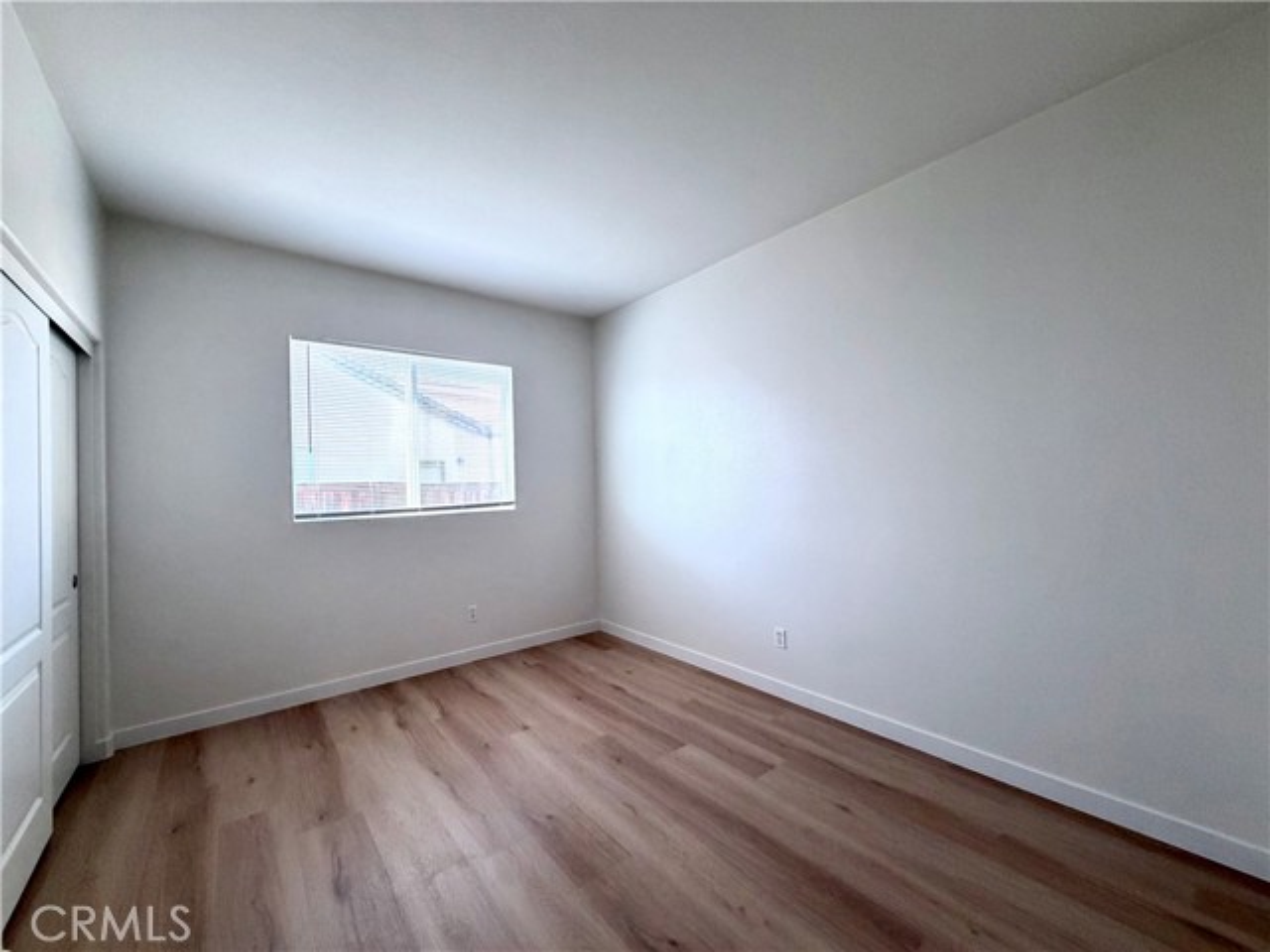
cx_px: 635
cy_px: 476
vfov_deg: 85.7
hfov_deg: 102.1
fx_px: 514
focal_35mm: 14
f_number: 2.2
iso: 250
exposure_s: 1/120
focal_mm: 2.22
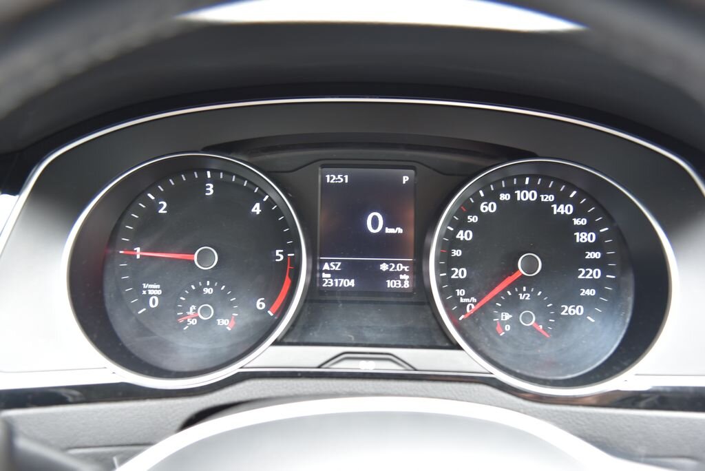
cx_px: 352
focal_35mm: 38
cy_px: 236
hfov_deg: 50.7
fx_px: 745
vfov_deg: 35.1
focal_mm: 38
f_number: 4
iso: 500
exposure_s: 1/10
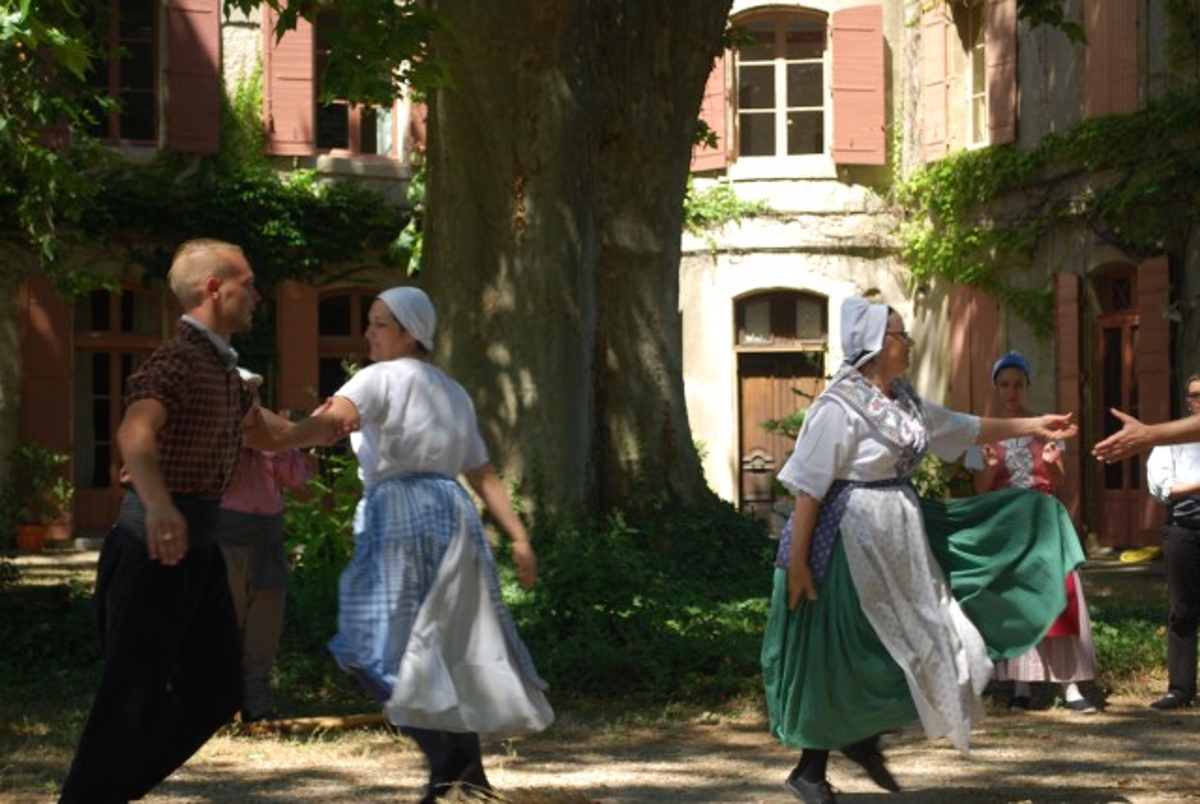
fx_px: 2754
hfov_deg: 24.6
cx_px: 600
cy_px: 402
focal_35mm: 82
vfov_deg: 16.6
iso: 110
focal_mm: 55
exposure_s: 1/125
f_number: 5.6
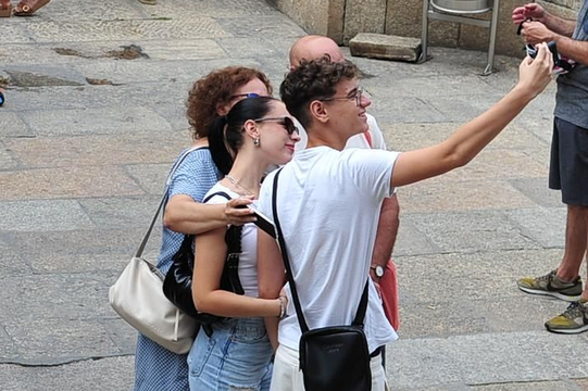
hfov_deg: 13.7
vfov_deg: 9.2
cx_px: 9
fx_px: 2416
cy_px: 103
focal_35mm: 148
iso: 400
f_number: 6.3
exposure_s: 1/1000
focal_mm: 50
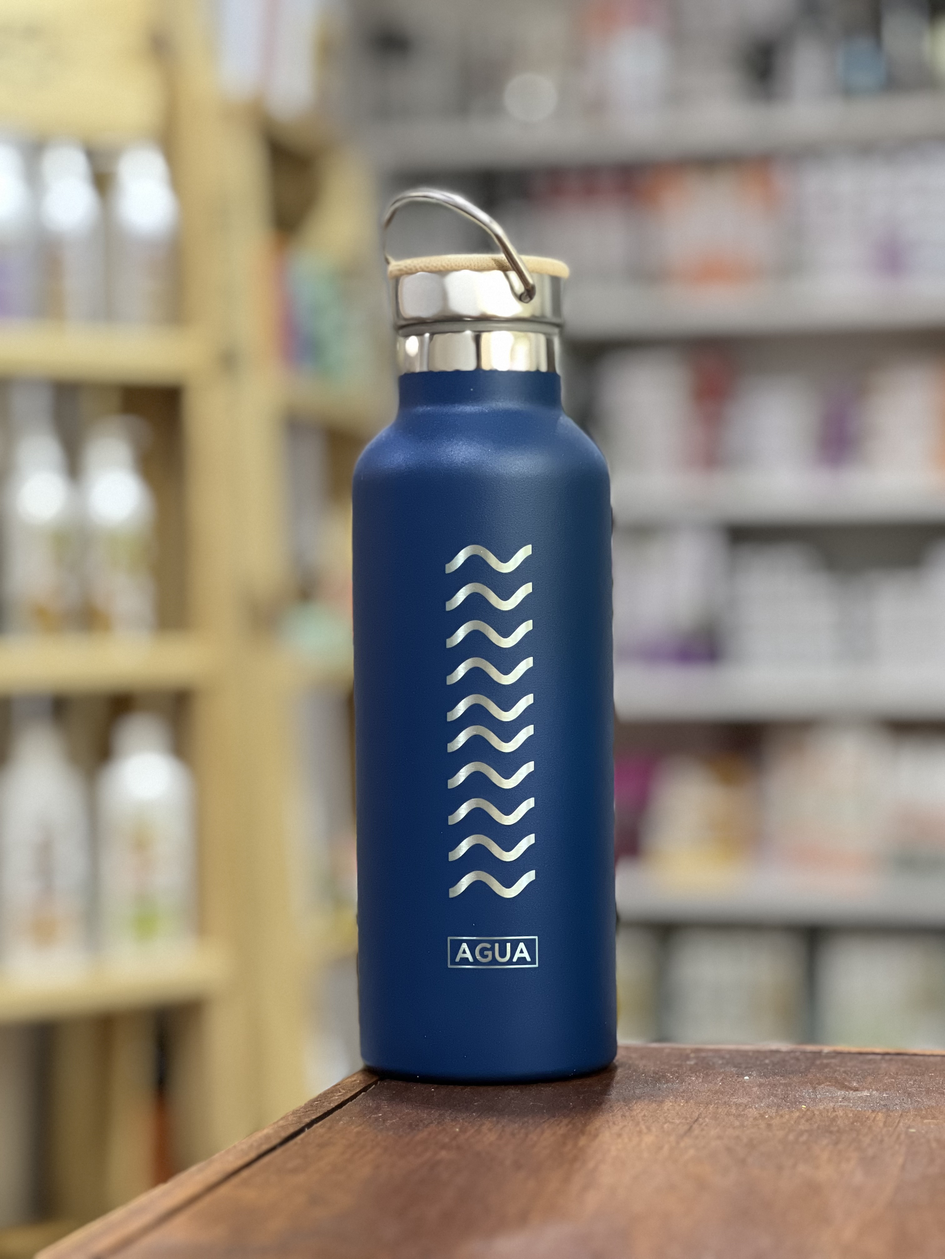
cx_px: 472
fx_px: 2803
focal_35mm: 77
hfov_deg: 19.1
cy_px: 630
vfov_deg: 25.3
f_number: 2.8
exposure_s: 1/16
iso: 400
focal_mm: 9
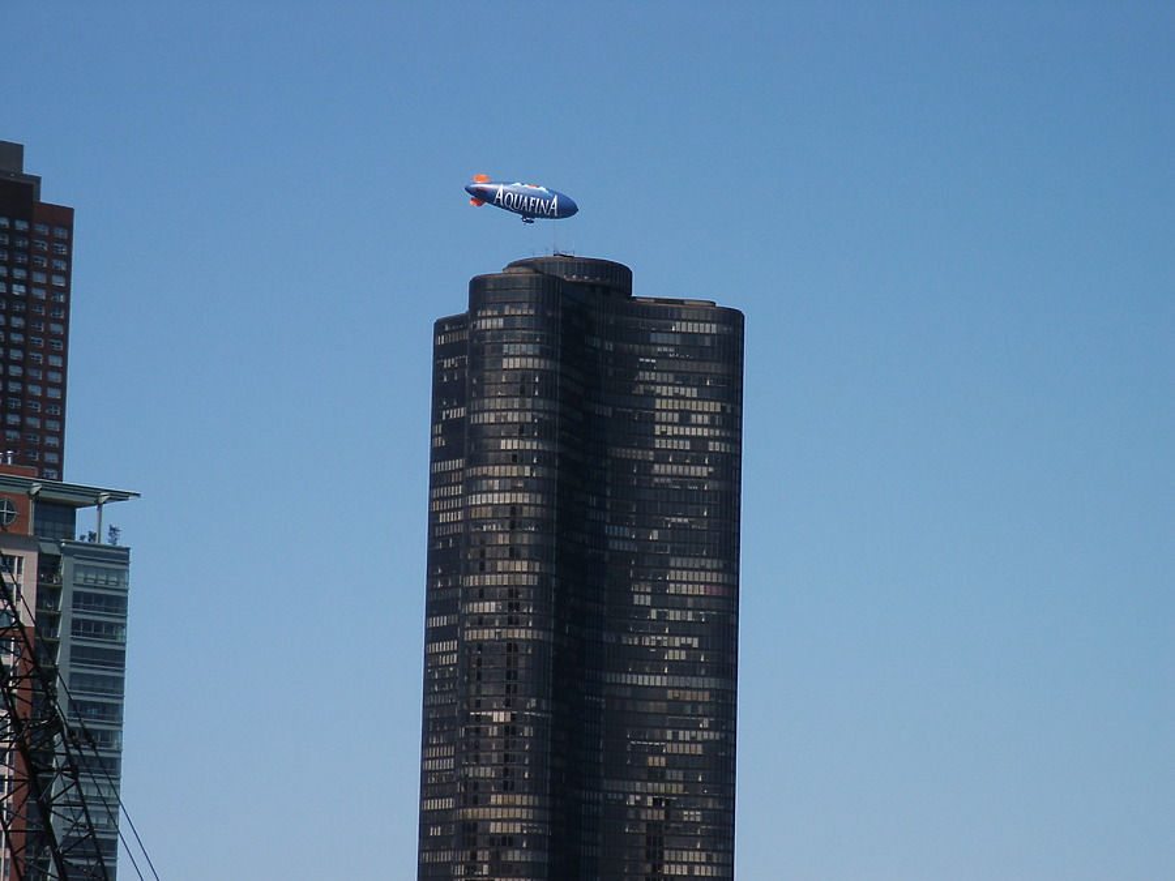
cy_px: 440
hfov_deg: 14.2
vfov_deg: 10.7
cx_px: 588
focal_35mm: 139
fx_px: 4718
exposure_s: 1/250
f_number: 8
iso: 64
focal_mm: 28.23
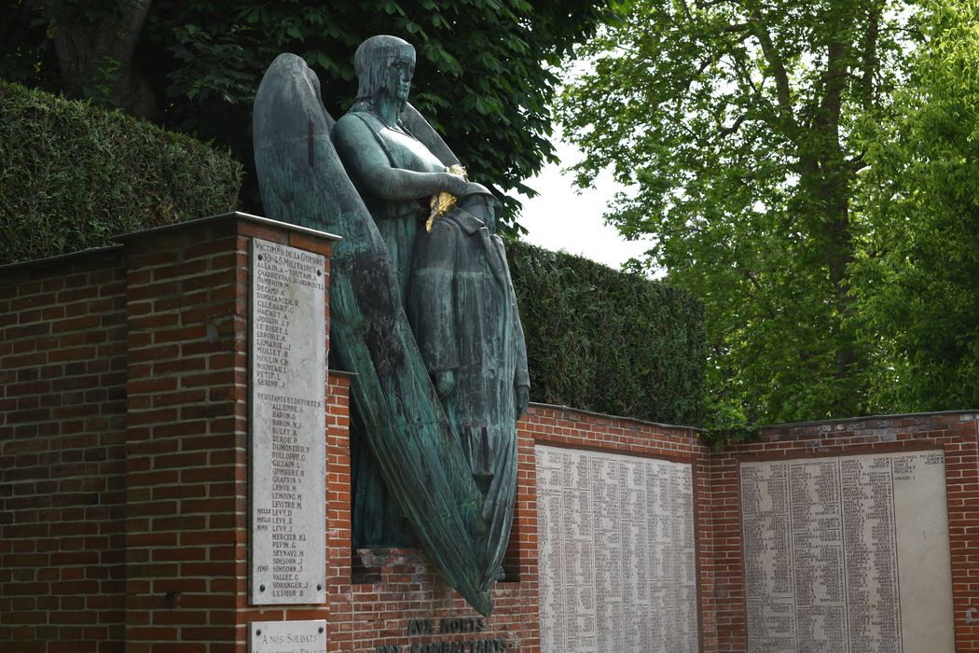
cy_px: 326
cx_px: 490
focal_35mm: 50
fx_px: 1360
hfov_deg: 39.6
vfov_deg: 27.0
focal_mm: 50
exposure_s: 1/250
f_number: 6.3
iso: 64
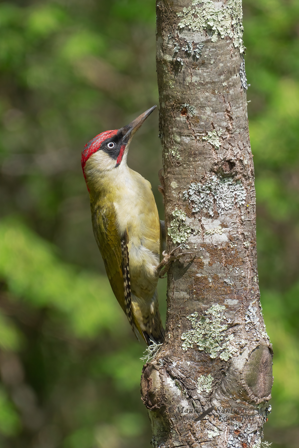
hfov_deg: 1.6
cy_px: 224
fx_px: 10491
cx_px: 149
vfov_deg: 2.4
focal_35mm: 842
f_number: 9
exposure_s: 1/1600
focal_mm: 840
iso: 1000
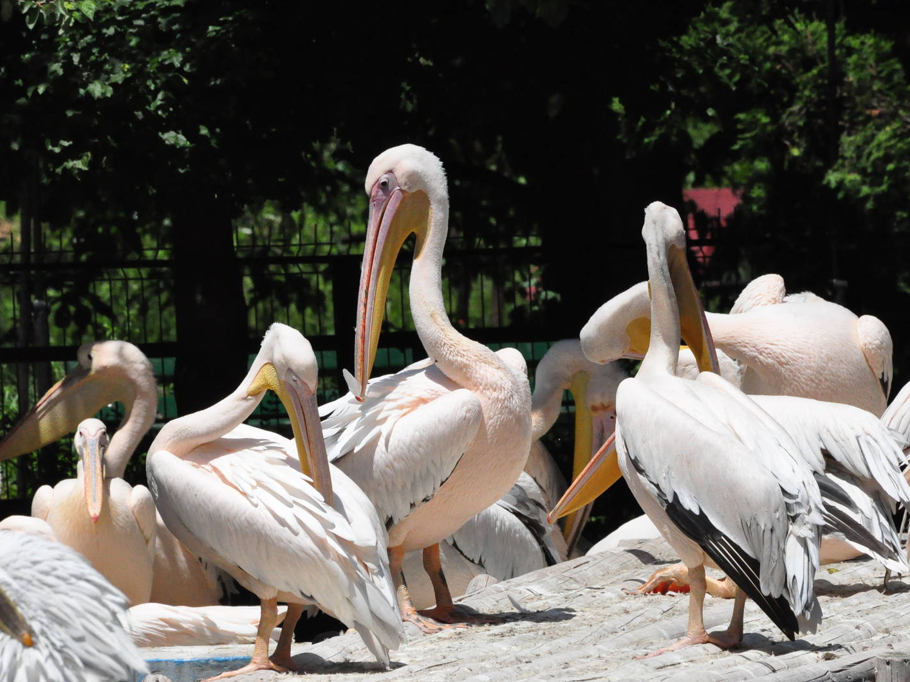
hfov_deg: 4.1
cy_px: 341
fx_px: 12857
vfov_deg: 3.0
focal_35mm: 489
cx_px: 514
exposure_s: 1/4000
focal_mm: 300
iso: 3200
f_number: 14
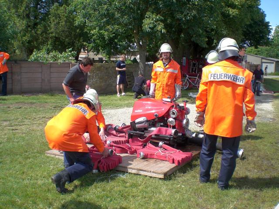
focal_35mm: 38
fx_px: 306
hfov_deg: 49.0
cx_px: 140
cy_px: 104
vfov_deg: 37.7
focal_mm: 6.3
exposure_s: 1/250
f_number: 4.4
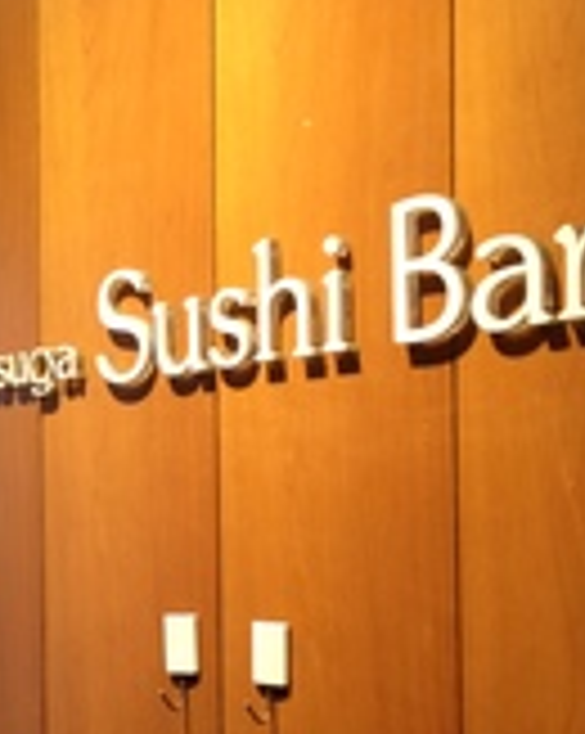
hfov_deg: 18.8
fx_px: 1713
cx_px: -18
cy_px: 522
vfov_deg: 24.0
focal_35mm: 79
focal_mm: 4.12
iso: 50
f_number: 2.4
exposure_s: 1/20
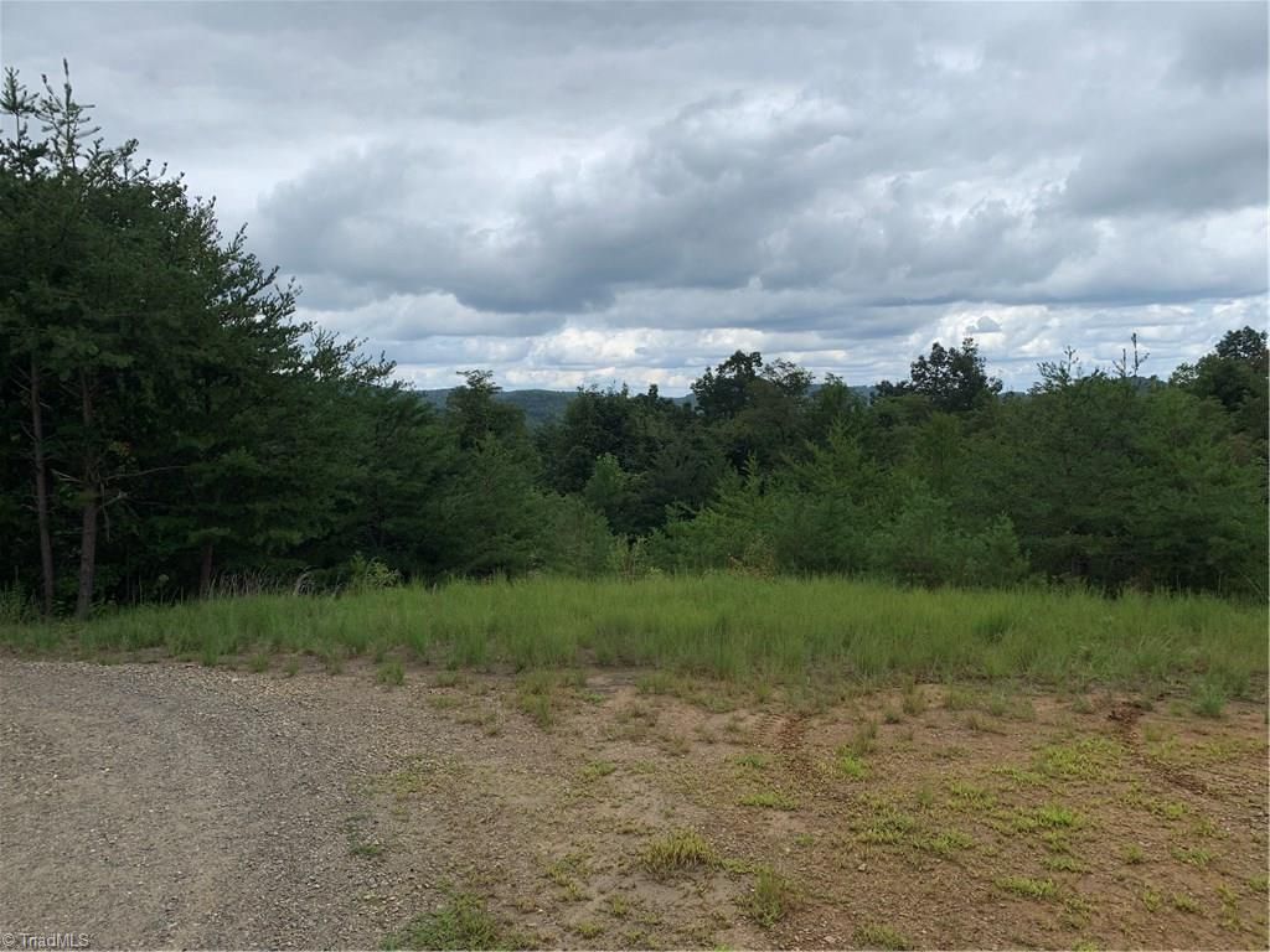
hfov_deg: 67.3
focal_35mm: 26
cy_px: 476
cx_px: 635
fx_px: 954
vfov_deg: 53.1
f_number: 1.8
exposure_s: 1/2257
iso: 25
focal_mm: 4.25
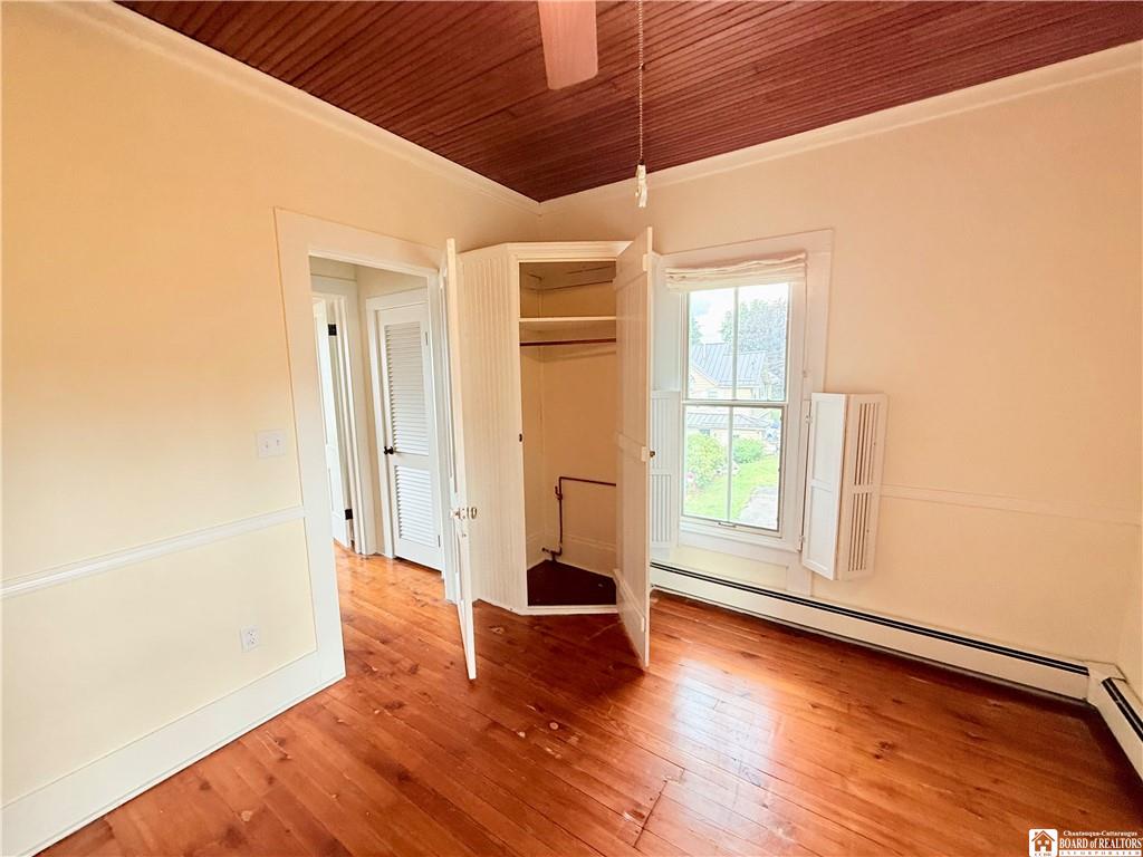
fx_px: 462
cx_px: 572
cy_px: 428
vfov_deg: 85.7
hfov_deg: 102.1
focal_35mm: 14
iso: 200
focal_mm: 2.22
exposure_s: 1/120
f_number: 2.2
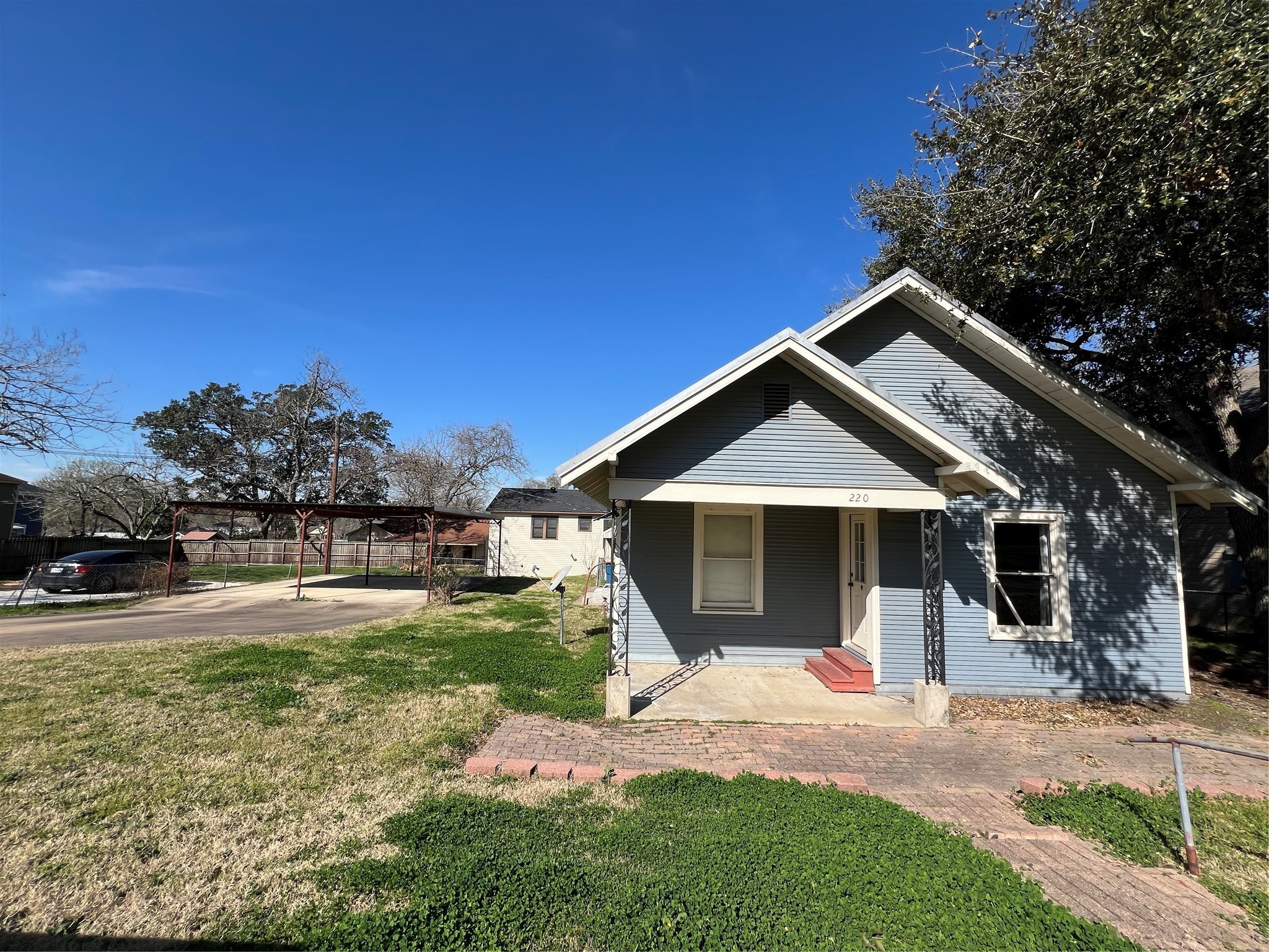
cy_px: 476
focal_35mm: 13
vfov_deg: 89.9
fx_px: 477
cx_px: 634
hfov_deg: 106.2
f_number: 1.8
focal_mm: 1.57
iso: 32
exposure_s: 1/2222
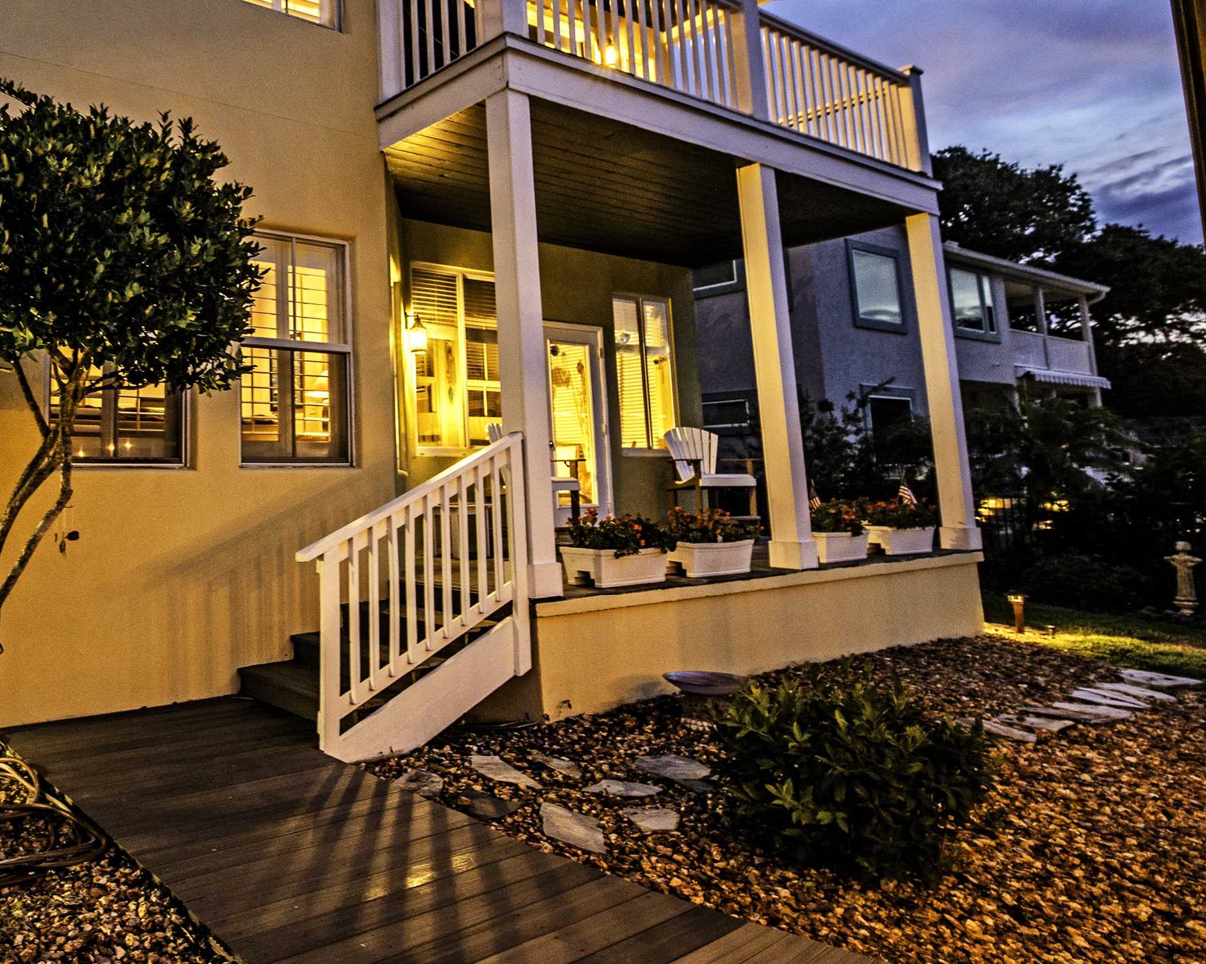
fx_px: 856
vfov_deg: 57.9
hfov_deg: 63.7
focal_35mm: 24
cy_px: 351
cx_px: 228
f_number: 5.6
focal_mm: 15
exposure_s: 1/4
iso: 320
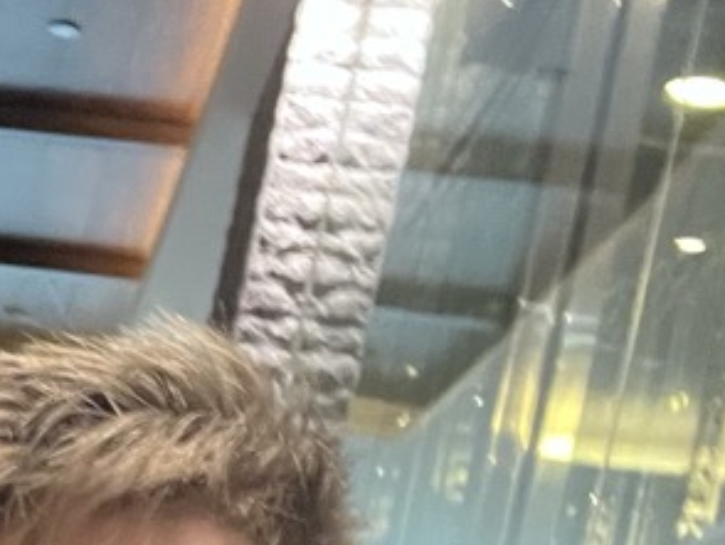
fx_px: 2096
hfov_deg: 16.4
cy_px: 979
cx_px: -580
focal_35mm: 100
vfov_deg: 13.3
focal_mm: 2.71
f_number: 2.2
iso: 640
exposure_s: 1/20
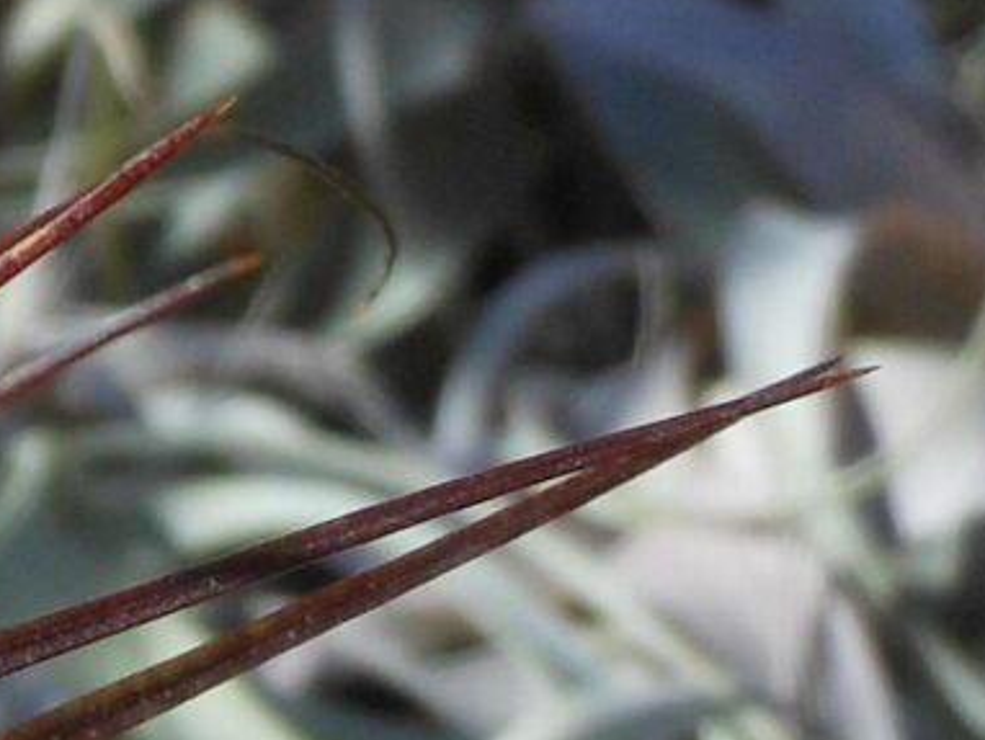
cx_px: -1266
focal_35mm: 221
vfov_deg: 6.7
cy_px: 101
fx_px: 6293
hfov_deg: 8.3
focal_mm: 5.9
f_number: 4
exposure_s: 1/250
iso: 80
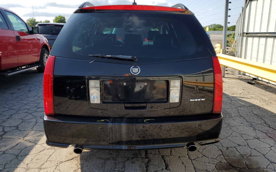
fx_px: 211
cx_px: 140
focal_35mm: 28
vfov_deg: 44.4
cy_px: 75
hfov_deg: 66.5
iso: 50
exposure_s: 1/2000
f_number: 1.5
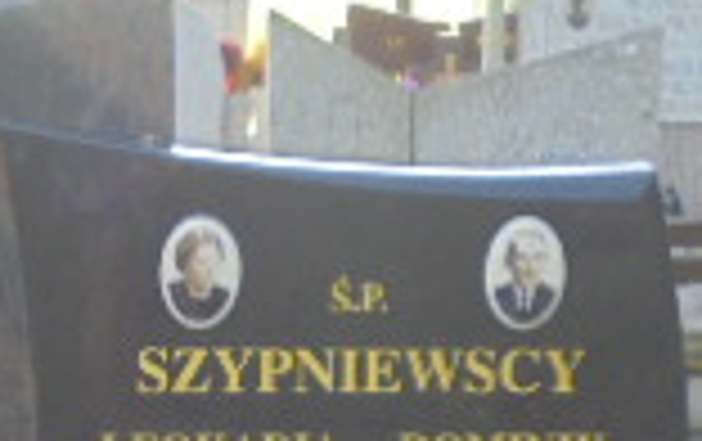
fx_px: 3161
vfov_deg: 7.5
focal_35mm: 165
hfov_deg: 12.7
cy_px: 981
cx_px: 261
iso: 100
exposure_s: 1/50
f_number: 4.2
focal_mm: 6.9
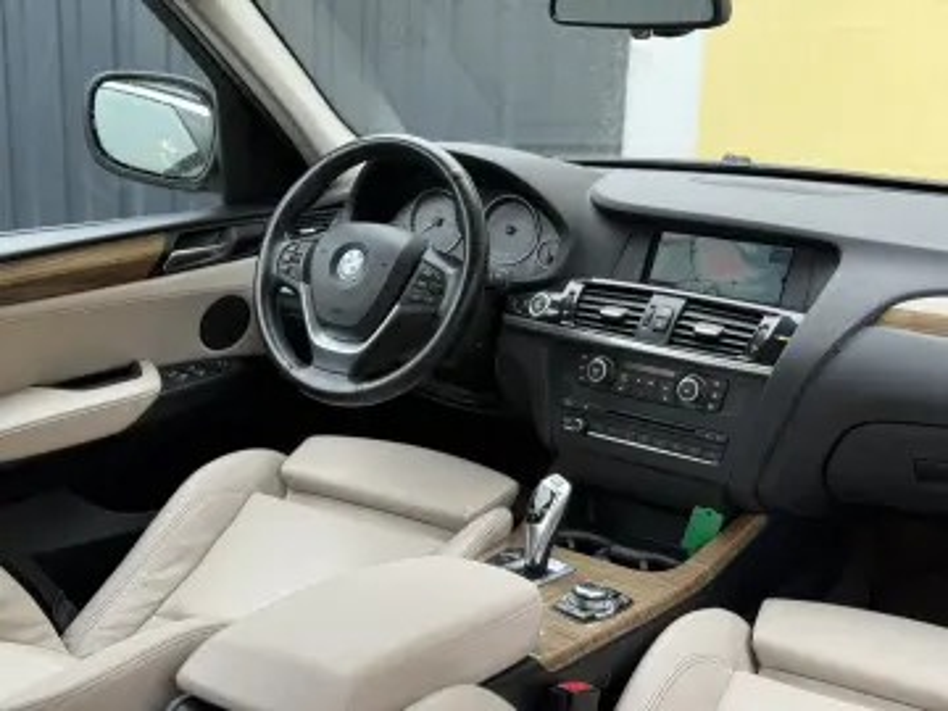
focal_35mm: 48
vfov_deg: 30.3
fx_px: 1315
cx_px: 474
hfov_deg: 39.7
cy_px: 356
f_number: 1.78
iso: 64
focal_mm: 6.76
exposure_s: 1/155
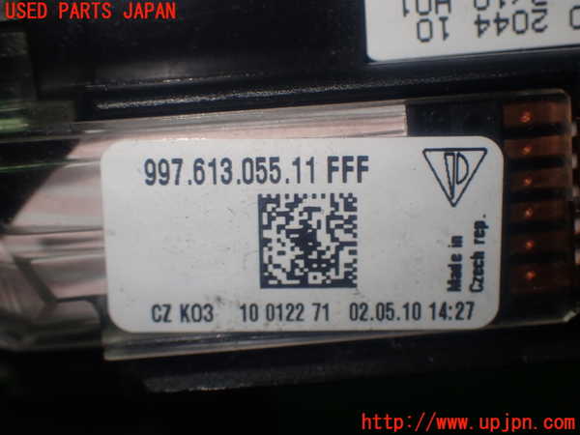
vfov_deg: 25.2
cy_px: 218
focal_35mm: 58
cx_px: 290
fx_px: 972
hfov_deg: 33.2
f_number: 3.5
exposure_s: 1/80
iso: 200
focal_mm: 10.35
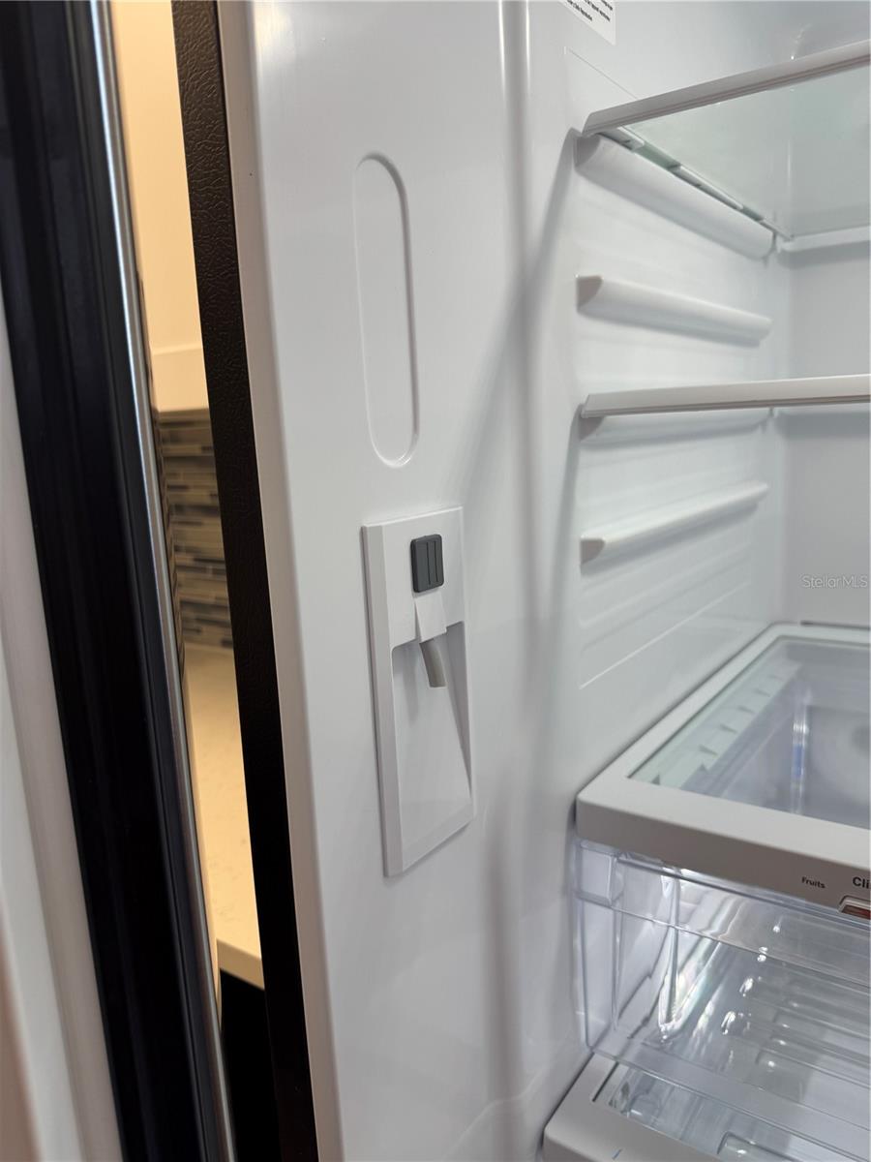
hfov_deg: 56.8
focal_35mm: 24
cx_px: 436
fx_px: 805
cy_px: 581
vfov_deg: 71.6
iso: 64
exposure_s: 1/120
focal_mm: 6.76
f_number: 1.78
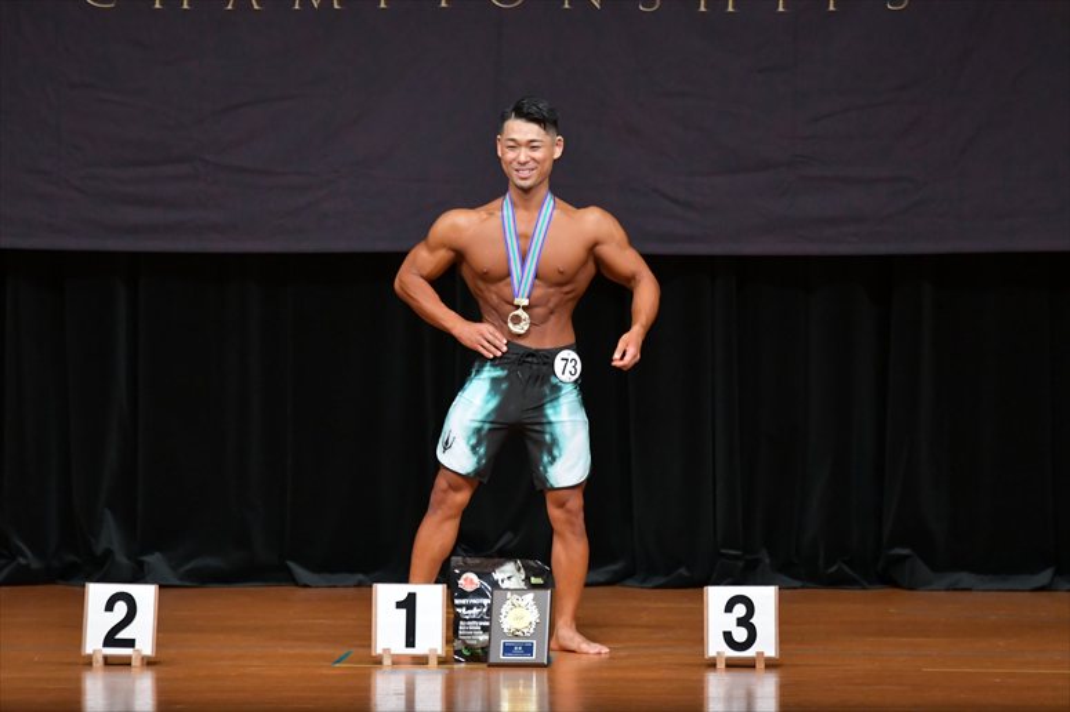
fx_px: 8021
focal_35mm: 270
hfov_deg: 7.6
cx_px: 535
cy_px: 356
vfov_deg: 5.1
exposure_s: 1/400
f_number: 5.6
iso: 4000
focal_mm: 180
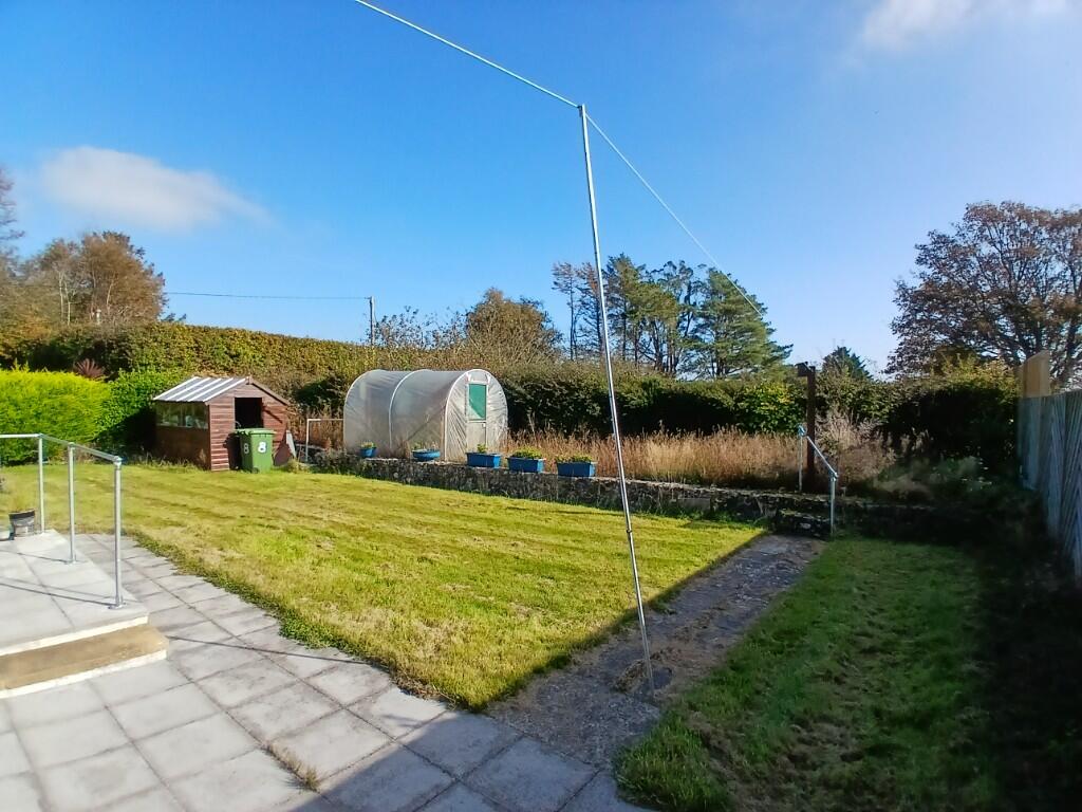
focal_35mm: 17
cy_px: 406
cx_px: 541
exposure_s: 1/967
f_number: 2.2
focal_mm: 1.4
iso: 50
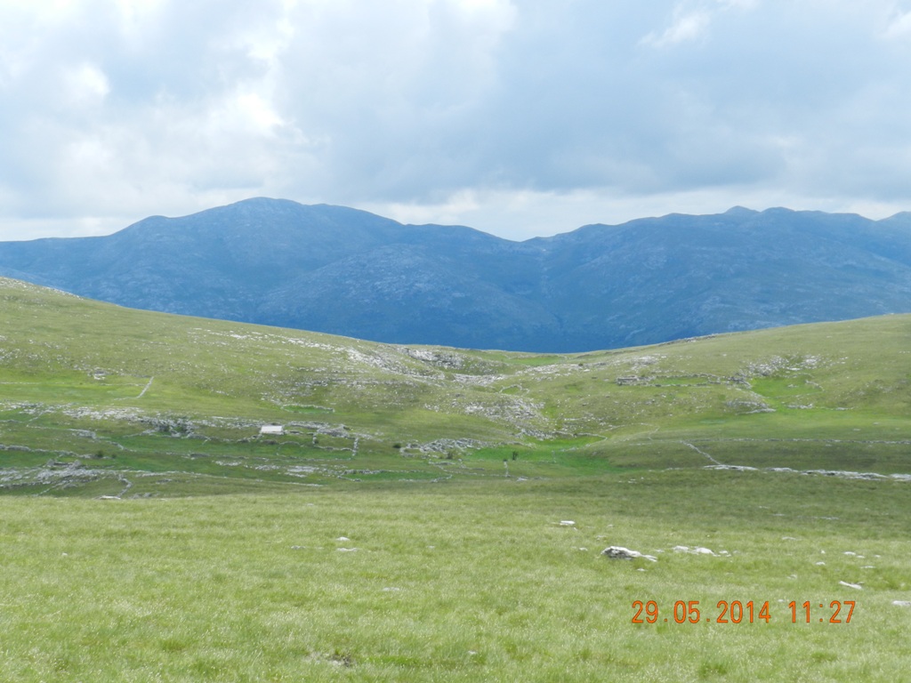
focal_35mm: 53
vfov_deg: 27.5
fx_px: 1395
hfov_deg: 36.2
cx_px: 456
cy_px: 342
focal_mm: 9.4
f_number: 7.1
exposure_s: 1/320
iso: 160
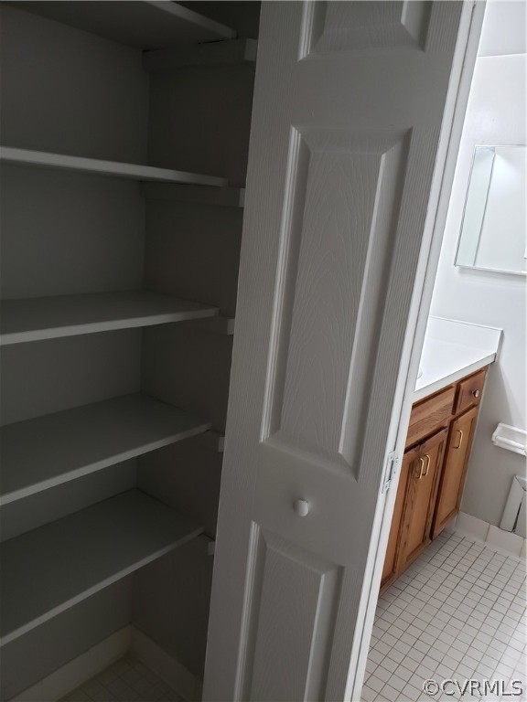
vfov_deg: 67.3
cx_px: 264
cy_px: 351
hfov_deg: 53.1
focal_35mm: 26
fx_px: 528
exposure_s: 1/40
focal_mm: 4.3
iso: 320
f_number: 2.4
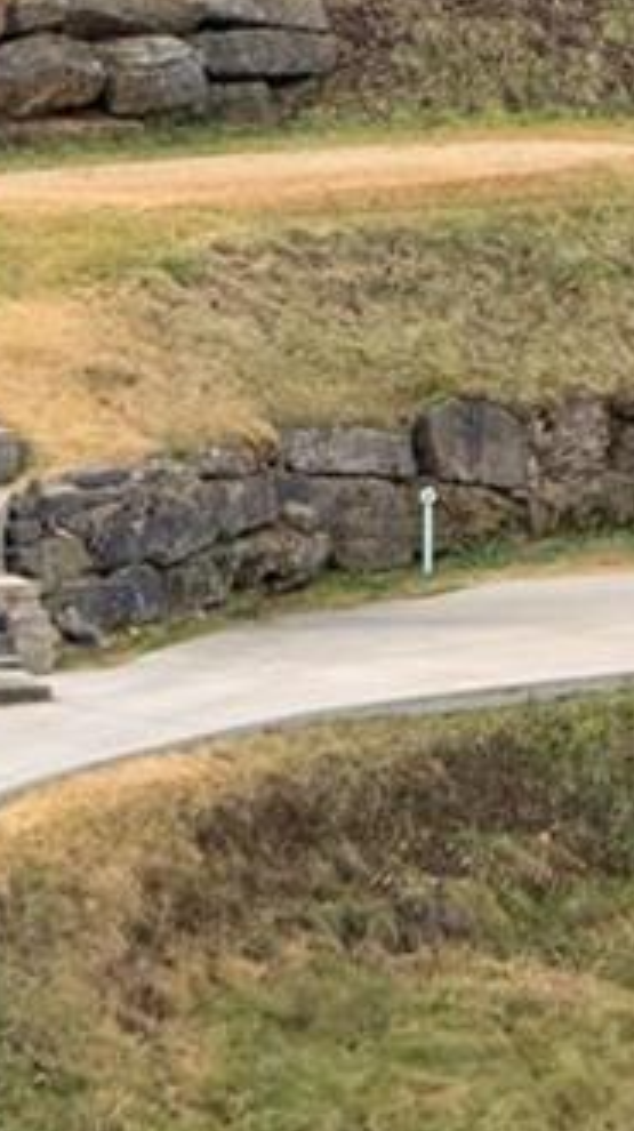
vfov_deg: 3.5
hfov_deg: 2.0
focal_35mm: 610
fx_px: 18278
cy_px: -487
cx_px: 1323
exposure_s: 1/200
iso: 400
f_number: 6.3
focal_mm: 60
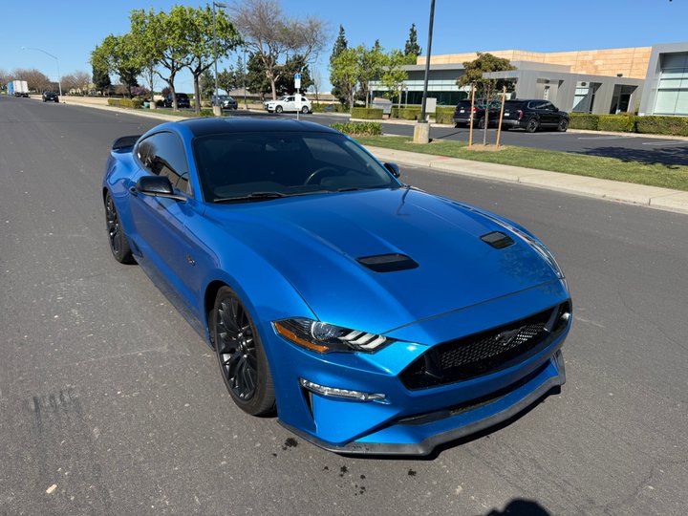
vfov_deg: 56.8
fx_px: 477
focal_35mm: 24
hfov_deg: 71.6
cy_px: 258
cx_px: 344
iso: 100
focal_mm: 6.76
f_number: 1.78
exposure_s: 1/3953
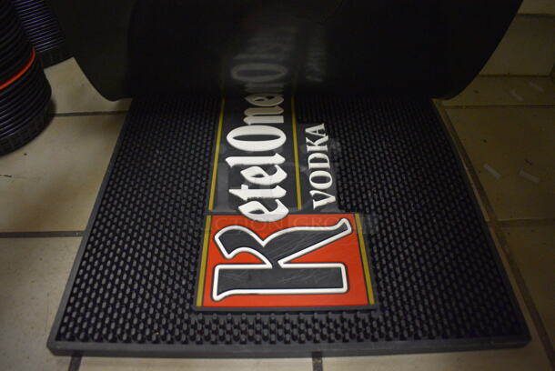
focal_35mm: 27
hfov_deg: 67.3
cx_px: 278
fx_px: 417
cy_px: 186
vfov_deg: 48.0
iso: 3200
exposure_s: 1/30
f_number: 3.5
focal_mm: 18
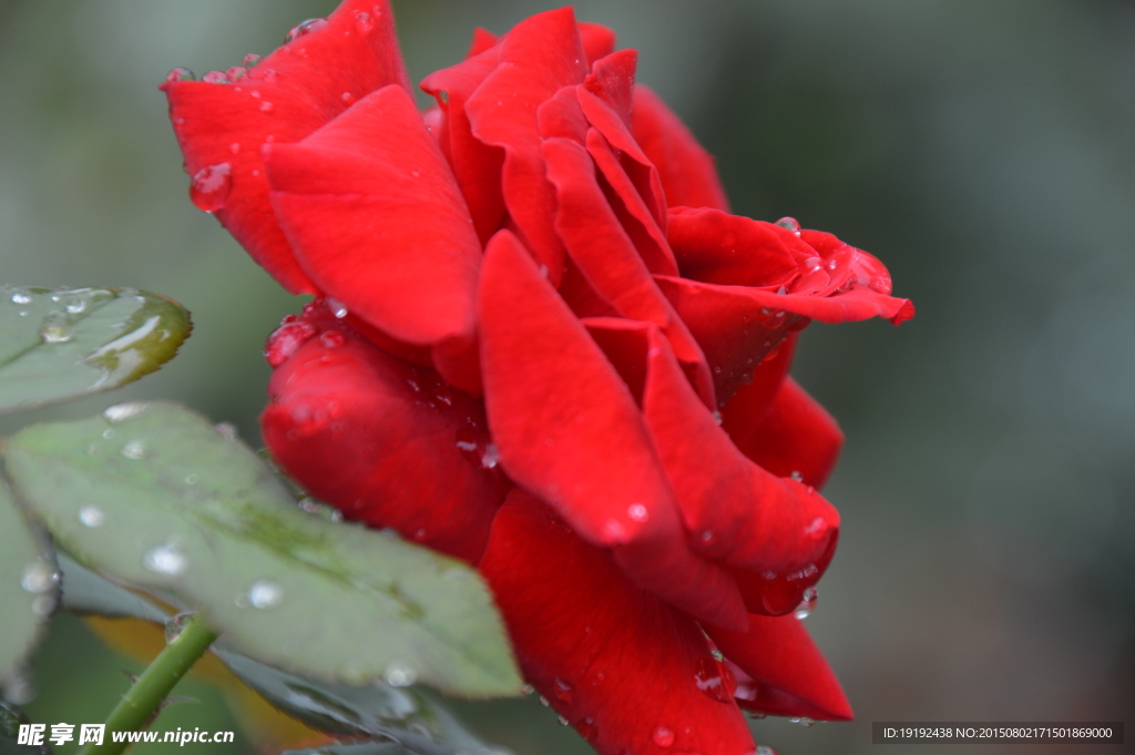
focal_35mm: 405
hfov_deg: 5.1
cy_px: 378
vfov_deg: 3.4
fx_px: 12758
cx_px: 568
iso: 200
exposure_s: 1/40
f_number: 6.3
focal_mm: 270
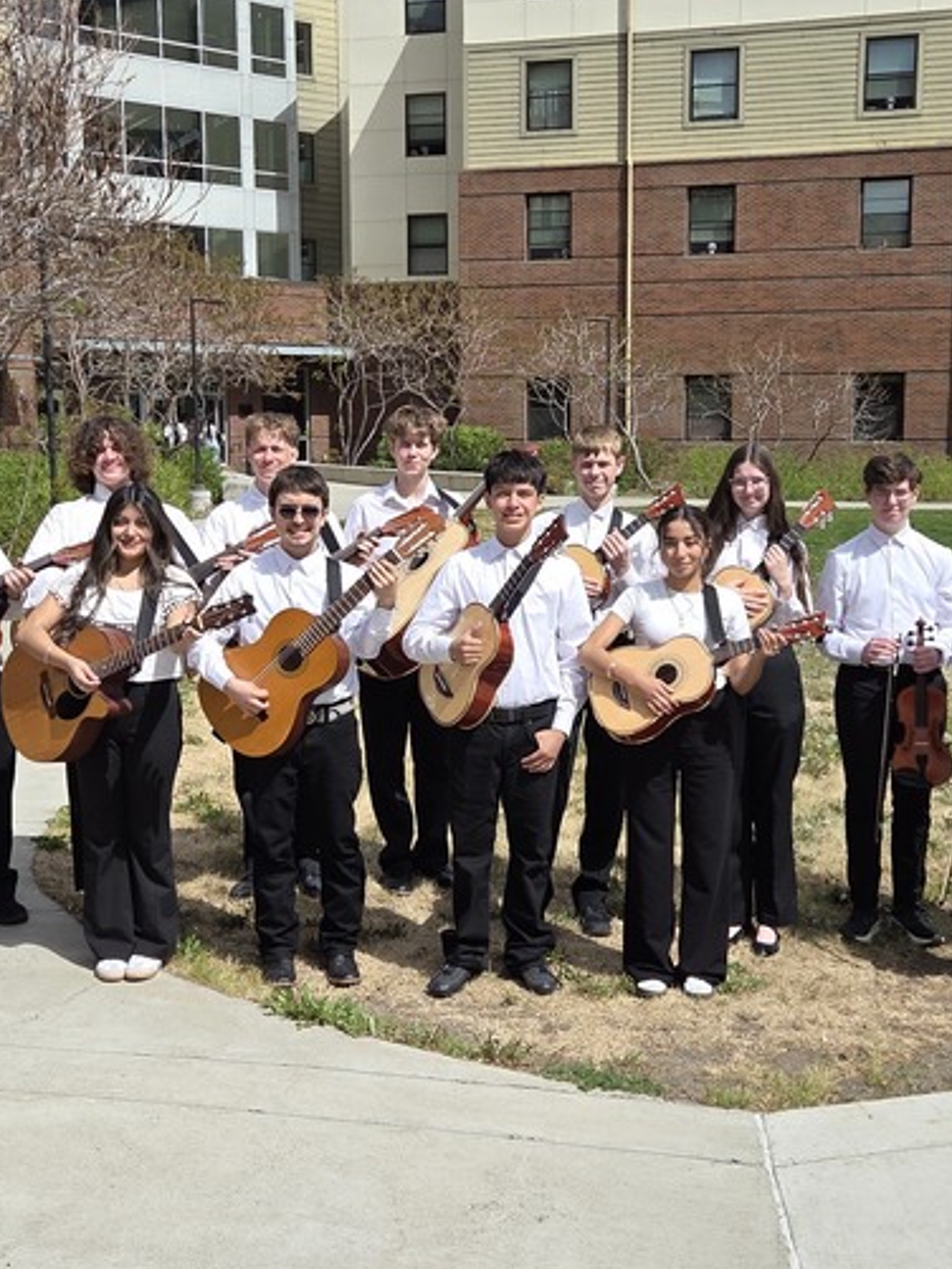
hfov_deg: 30.9
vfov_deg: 40.4
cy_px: 638
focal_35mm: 47
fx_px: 1723
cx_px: 529
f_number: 1.8
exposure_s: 1/7599
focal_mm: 5.4
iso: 80
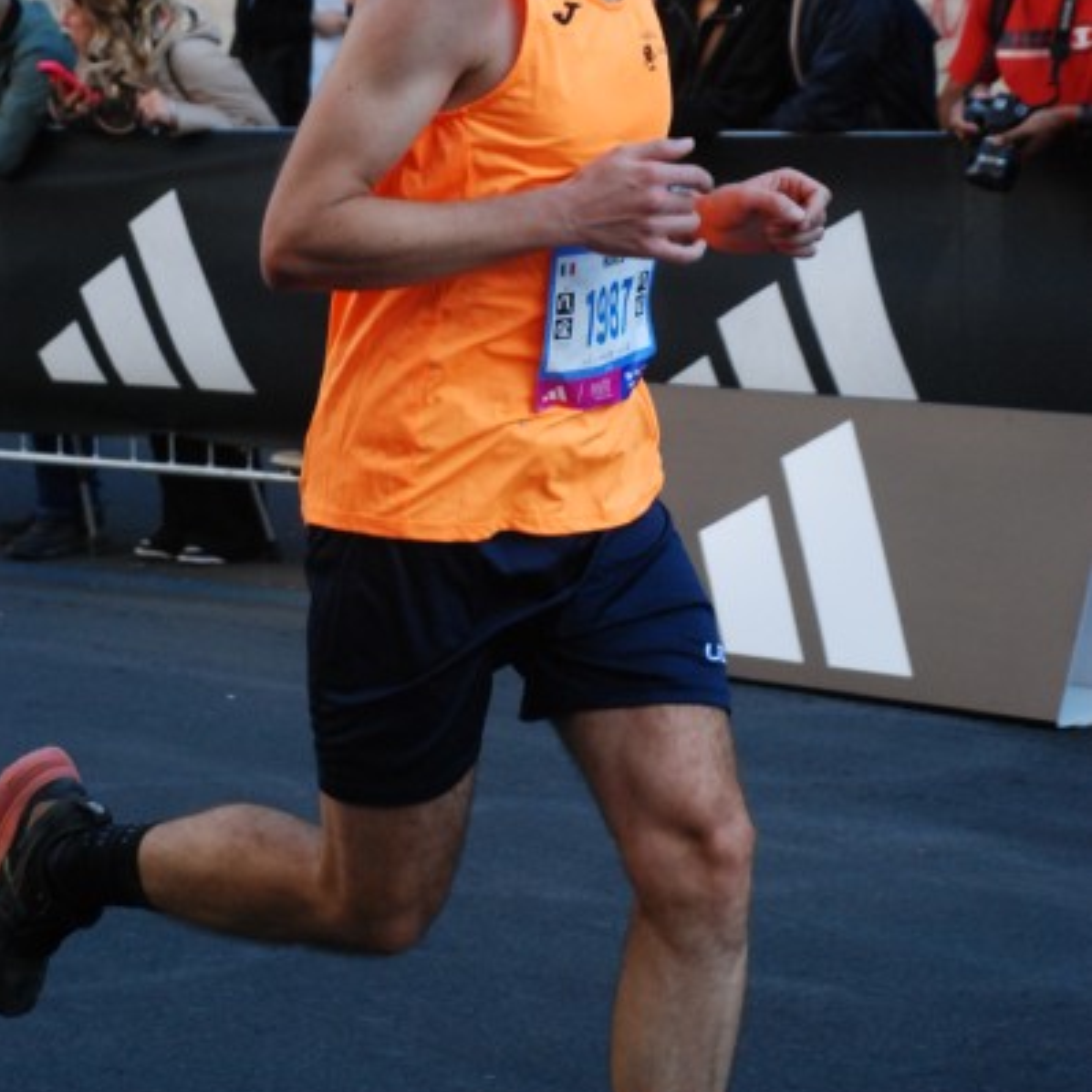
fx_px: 4247
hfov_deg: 14.7
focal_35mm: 119
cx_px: 543
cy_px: 378
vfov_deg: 14.6
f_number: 5.3
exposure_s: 1/640
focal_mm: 62
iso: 1000
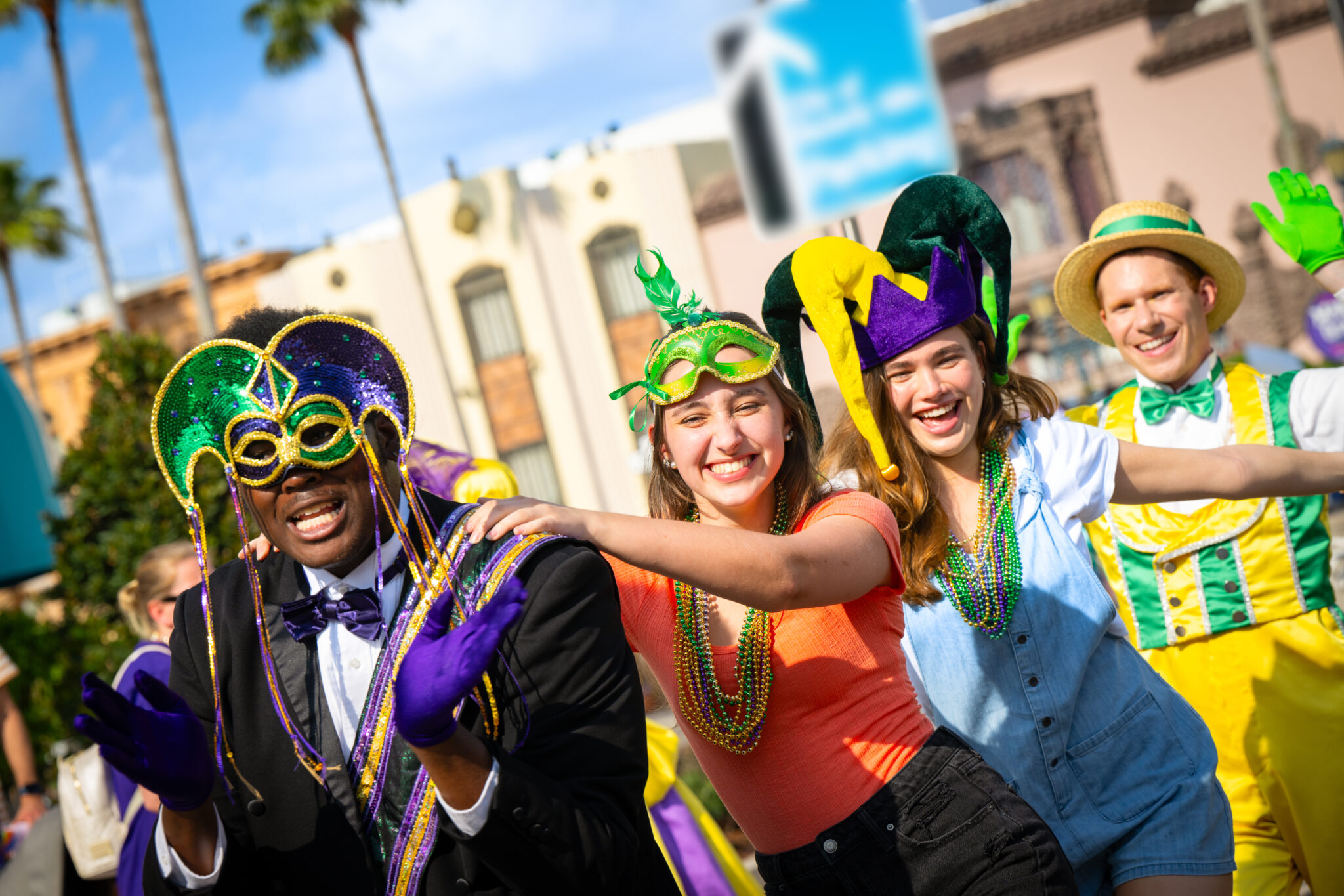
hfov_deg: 18.6
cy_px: 448
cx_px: 672
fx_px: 4106
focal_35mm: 110
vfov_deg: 12.5
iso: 200
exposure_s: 1/1000
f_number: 6.3
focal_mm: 110
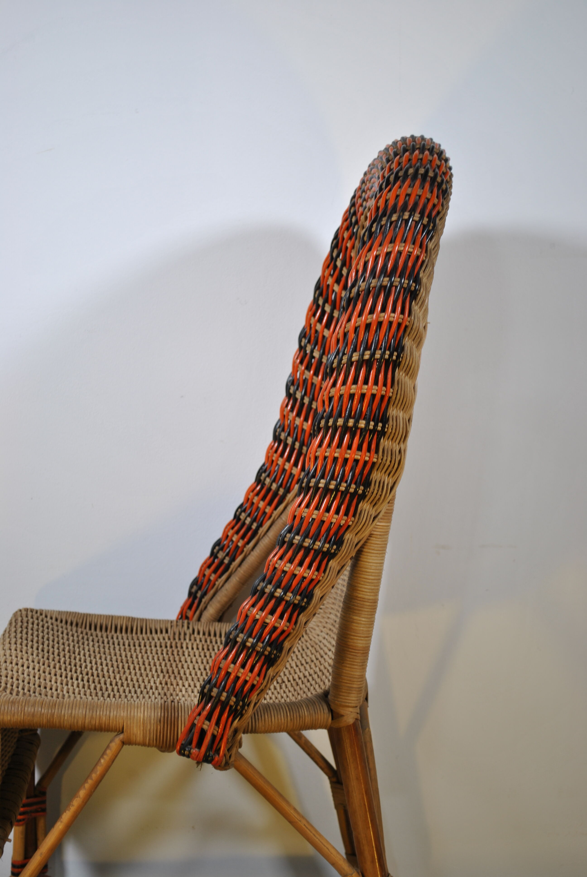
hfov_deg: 16.6
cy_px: 438
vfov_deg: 24.6
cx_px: 294
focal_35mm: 82
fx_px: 2012
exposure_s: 1/20
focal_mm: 55
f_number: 5.6
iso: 100
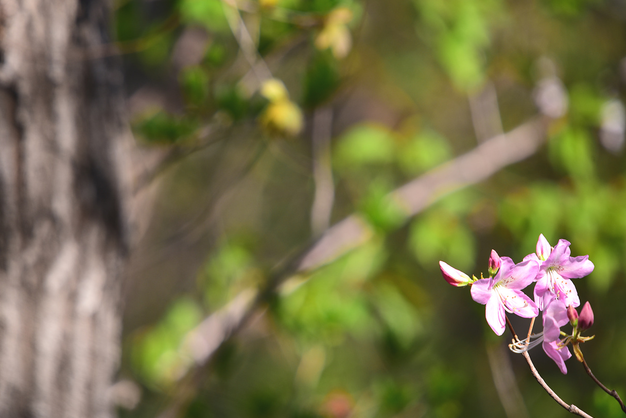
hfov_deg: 3.3
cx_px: 268
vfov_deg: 2.2
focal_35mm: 617
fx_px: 10729
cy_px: 176
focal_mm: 500
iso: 200
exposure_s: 1/200
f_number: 10
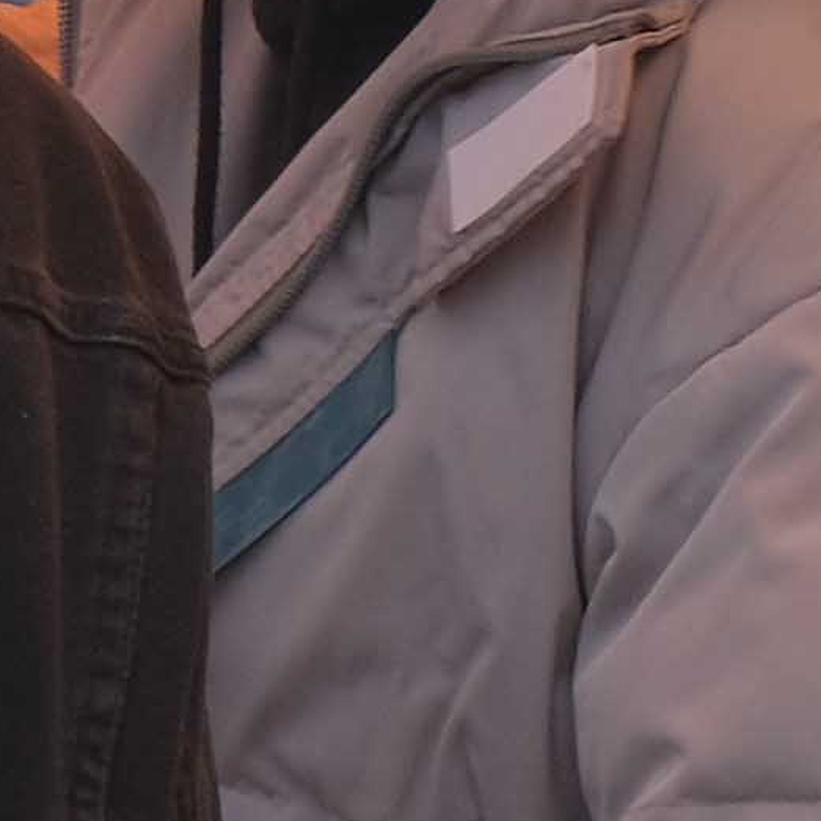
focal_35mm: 548
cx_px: -3201
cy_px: 505
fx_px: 14705
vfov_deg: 3.2
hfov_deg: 3.0
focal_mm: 35.8
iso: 320
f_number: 5.6
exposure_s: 1/170
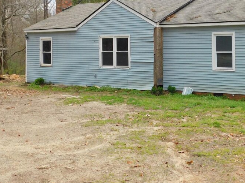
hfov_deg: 35.1
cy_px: 48
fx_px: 382
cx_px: 171
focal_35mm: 54
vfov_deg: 26.7
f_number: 3.2
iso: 125
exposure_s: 1/400
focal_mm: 5.3
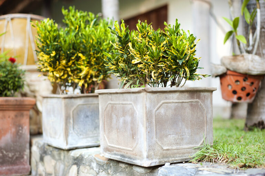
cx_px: 132
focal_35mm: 50
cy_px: 88
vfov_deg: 27.0
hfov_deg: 39.6
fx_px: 368
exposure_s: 1/125
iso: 200
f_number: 3.2
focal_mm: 50
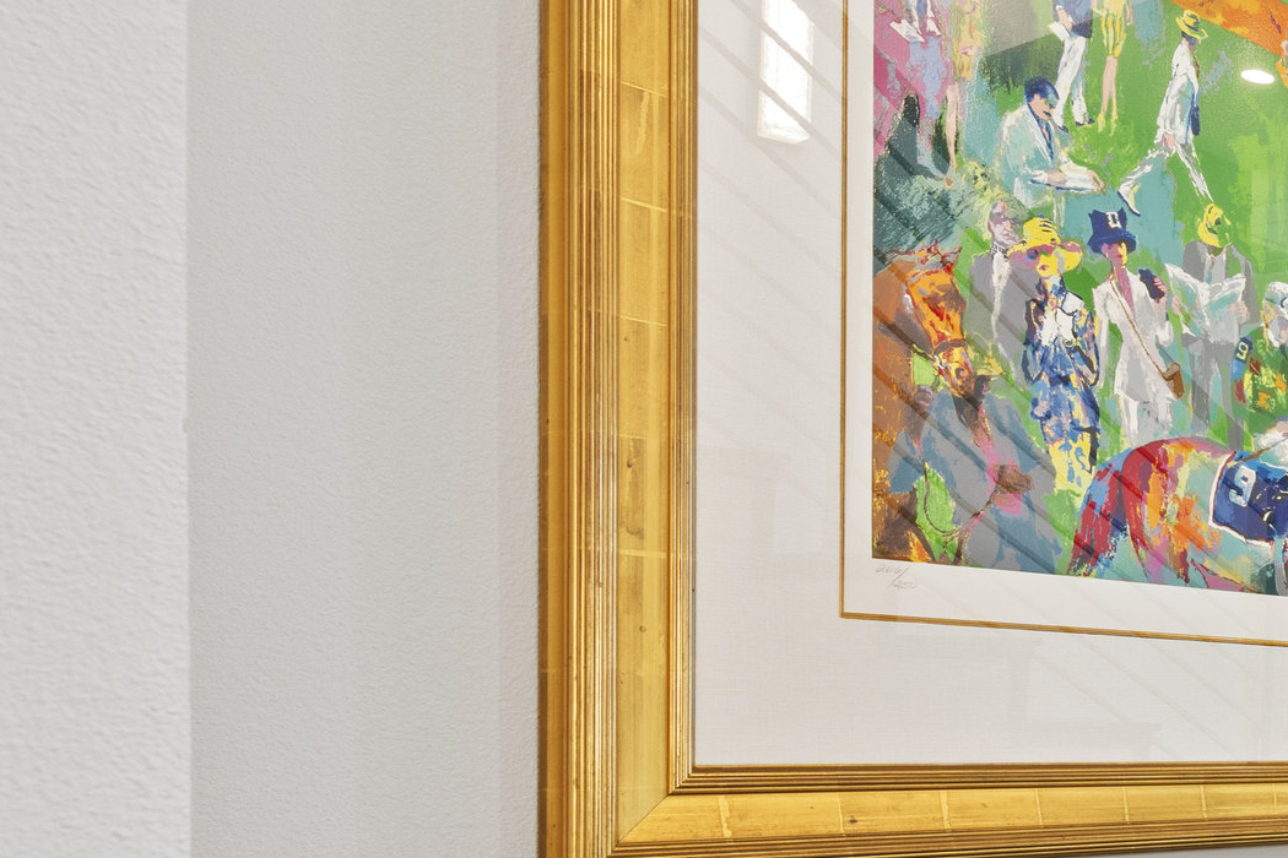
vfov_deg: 27.3
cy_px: 723
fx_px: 1717
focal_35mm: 48
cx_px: 2062
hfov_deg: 25.9
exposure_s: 1/3
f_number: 8
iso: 500
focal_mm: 14
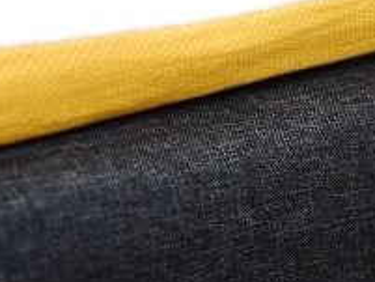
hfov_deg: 13.2
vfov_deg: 9.9
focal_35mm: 149
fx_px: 1615
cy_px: 11
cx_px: 321
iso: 500
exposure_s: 1/60
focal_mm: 25
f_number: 1.7
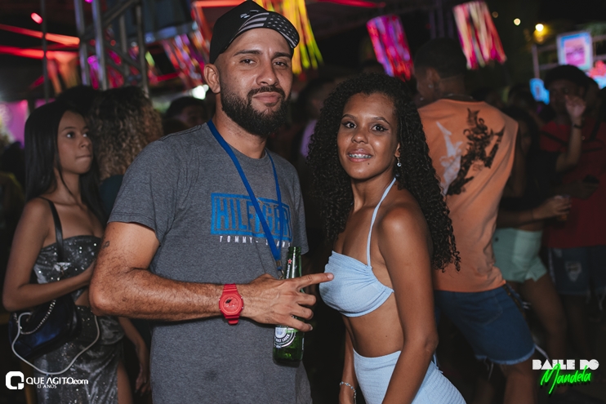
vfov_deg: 25.8
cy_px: 202
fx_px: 884
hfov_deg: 37.8
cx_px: 303
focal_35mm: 52
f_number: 2.8
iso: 800
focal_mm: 35
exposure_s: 1/160
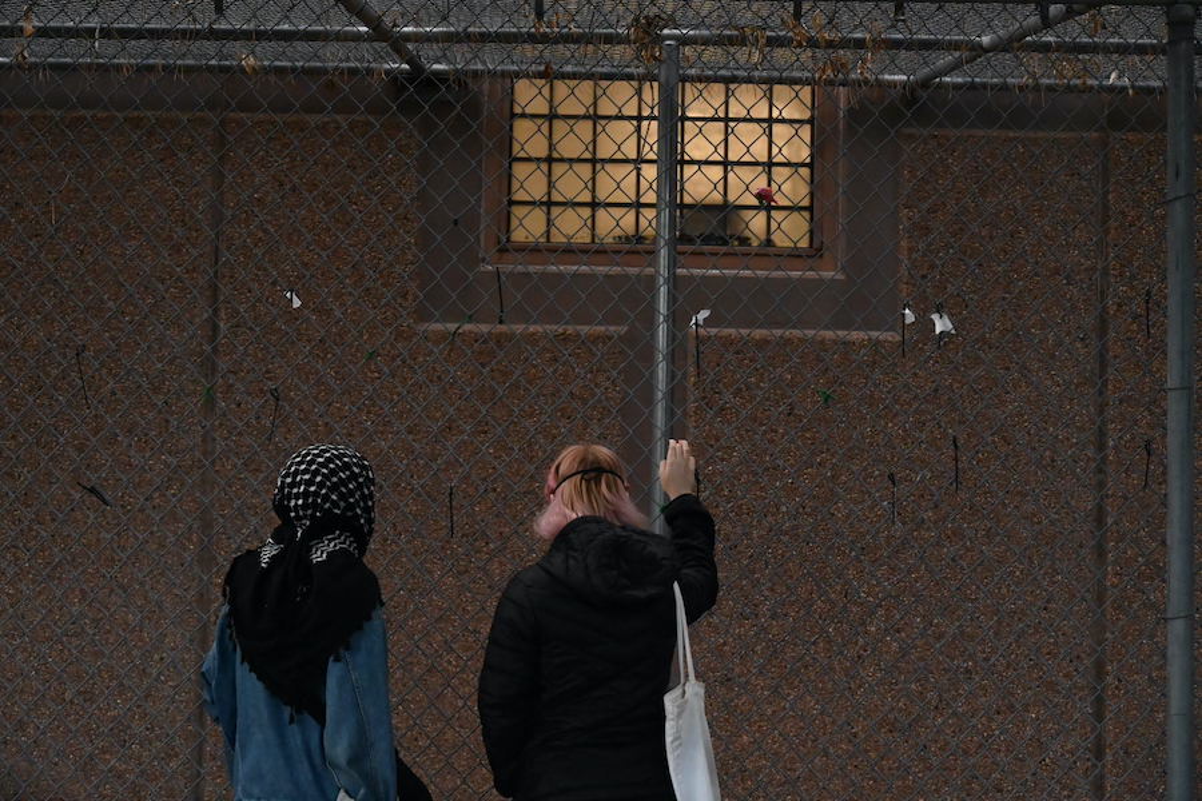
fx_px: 2504
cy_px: 400
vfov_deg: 18.2
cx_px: 601
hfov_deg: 27.0
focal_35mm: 75
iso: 16000
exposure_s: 1/800
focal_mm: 75
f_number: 7.1
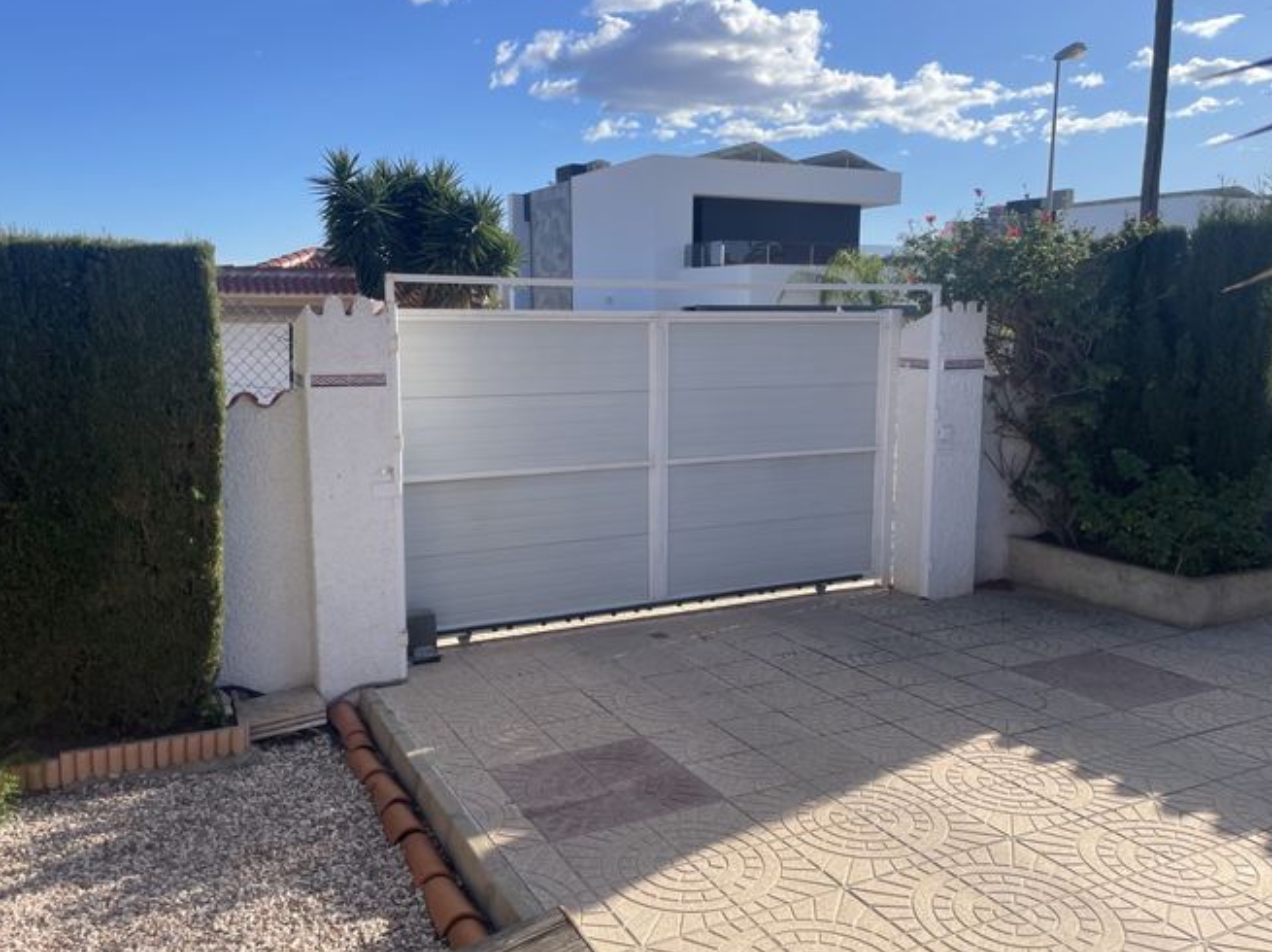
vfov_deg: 49.7
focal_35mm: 28
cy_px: 455
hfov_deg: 63.5
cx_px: 659
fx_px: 1028
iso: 32
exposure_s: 1/3205
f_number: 1.6
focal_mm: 4.2
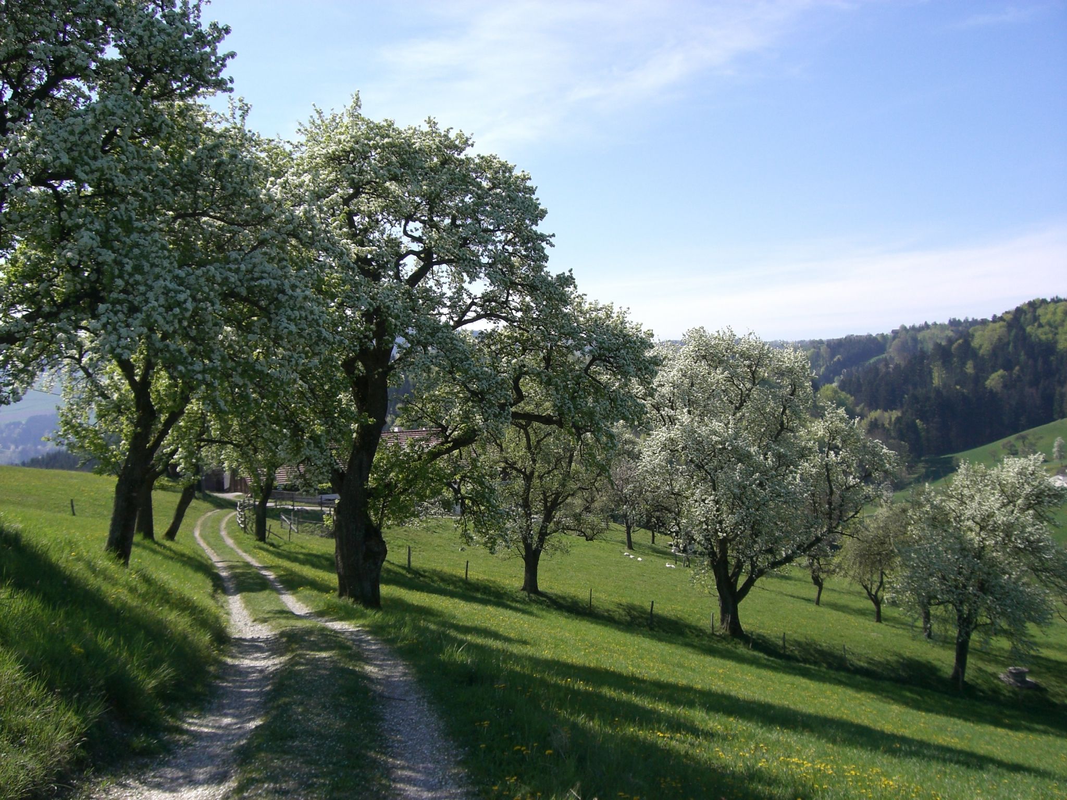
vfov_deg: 37.7
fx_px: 1171
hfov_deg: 49.0
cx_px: 534
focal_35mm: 38
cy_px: 400
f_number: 4.3
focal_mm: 6.2
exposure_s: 1/500
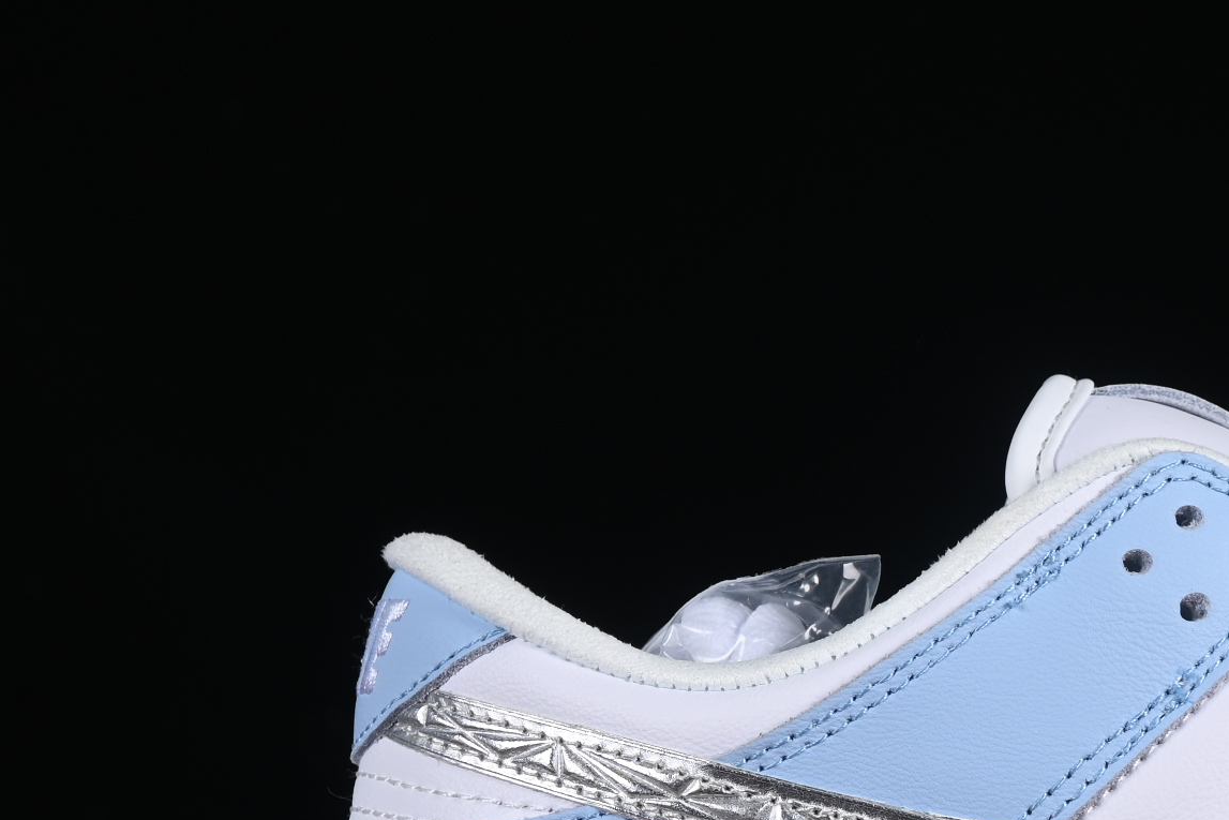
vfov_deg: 7.5
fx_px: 6214
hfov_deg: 11.1
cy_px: 677
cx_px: 1336
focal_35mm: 182
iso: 160
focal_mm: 50
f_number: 8
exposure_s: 1/80
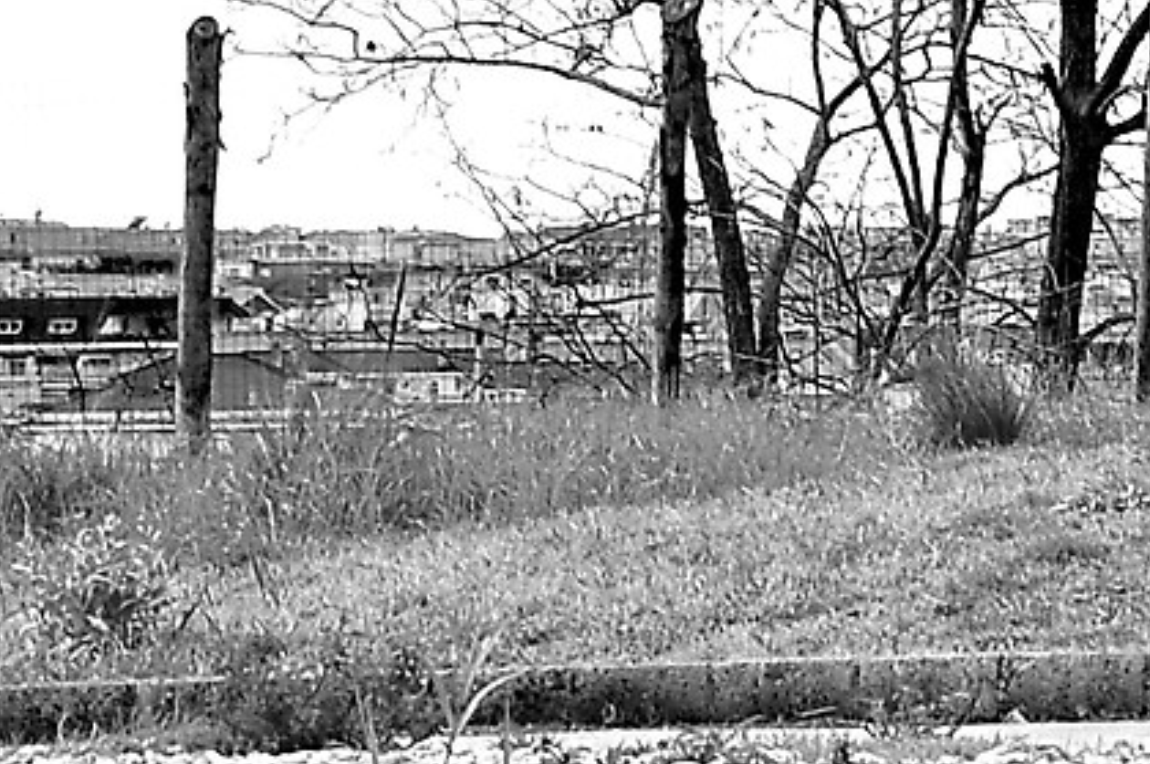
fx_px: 8742
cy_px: -715
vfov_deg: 4.9
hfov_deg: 7.1
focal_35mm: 274
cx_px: 2722
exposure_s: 1/200
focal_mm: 32
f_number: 8
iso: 200
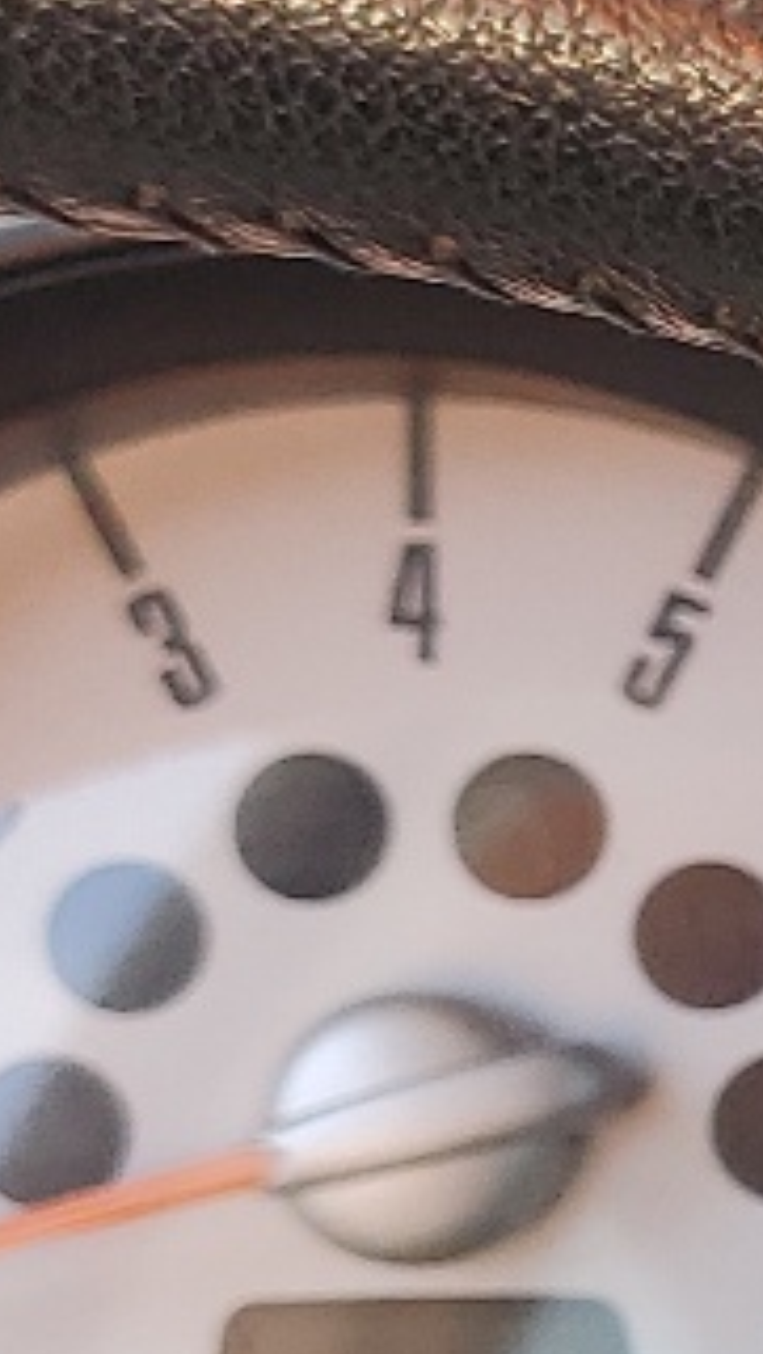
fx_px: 5062
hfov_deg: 7.1
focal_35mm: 141
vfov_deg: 15.1
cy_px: 1080
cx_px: 2744
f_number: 1.5
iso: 50
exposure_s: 1/294
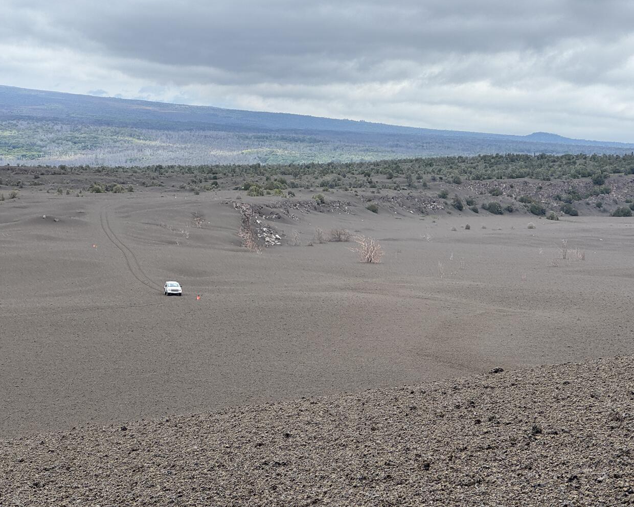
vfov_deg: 18.9
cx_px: 321
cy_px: 252
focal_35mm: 81
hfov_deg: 23.6
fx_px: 1520
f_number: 2.8
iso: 25
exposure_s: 1/402
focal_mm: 9
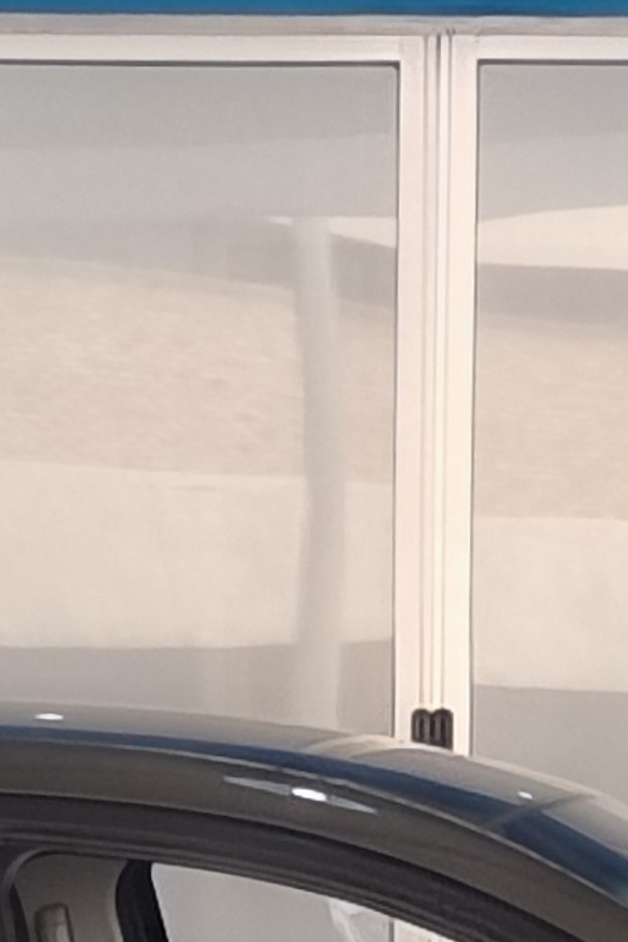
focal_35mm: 157
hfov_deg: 8.7
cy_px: 880
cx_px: 471
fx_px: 4110
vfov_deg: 13.0
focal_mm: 5.4
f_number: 1.8
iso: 50
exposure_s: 1/100
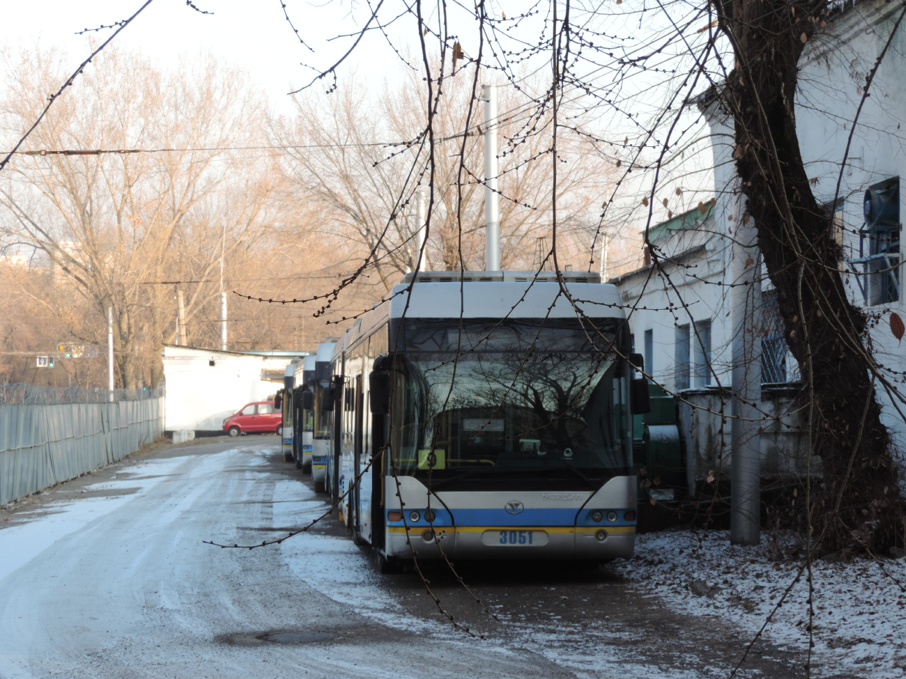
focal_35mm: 100
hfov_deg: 19.6
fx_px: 2617
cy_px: 340
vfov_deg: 14.8
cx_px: 453
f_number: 5.2
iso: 80
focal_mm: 17.8
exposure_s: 1/60
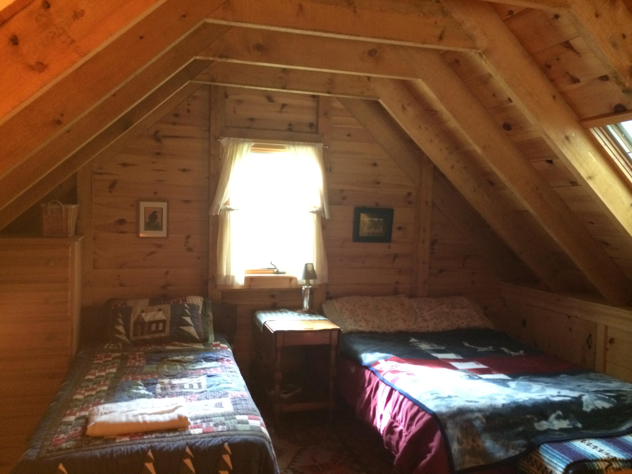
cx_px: 316
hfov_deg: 60.0
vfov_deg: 46.8
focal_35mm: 30
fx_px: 548
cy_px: 237
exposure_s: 1/15
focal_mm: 4.12
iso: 400
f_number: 2.2
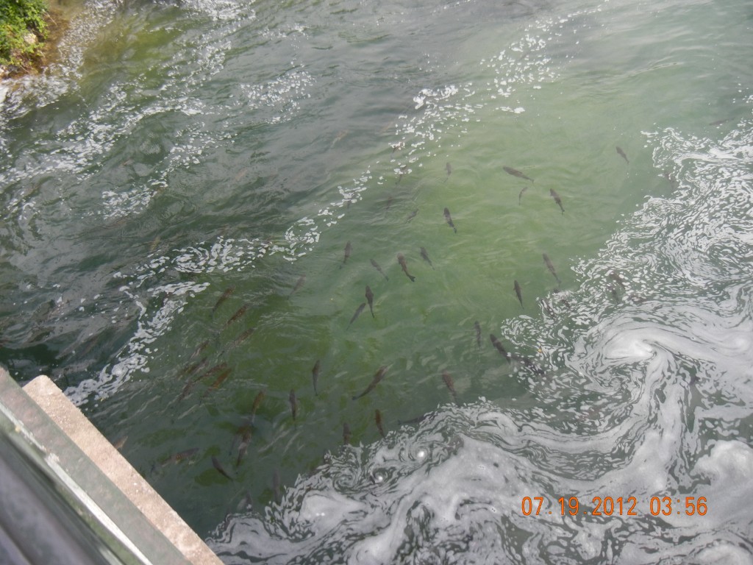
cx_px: 376
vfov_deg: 46.8
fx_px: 653
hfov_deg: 60.0
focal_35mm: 30
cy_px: 282
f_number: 3.5
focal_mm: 5.4
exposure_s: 1/534
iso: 160
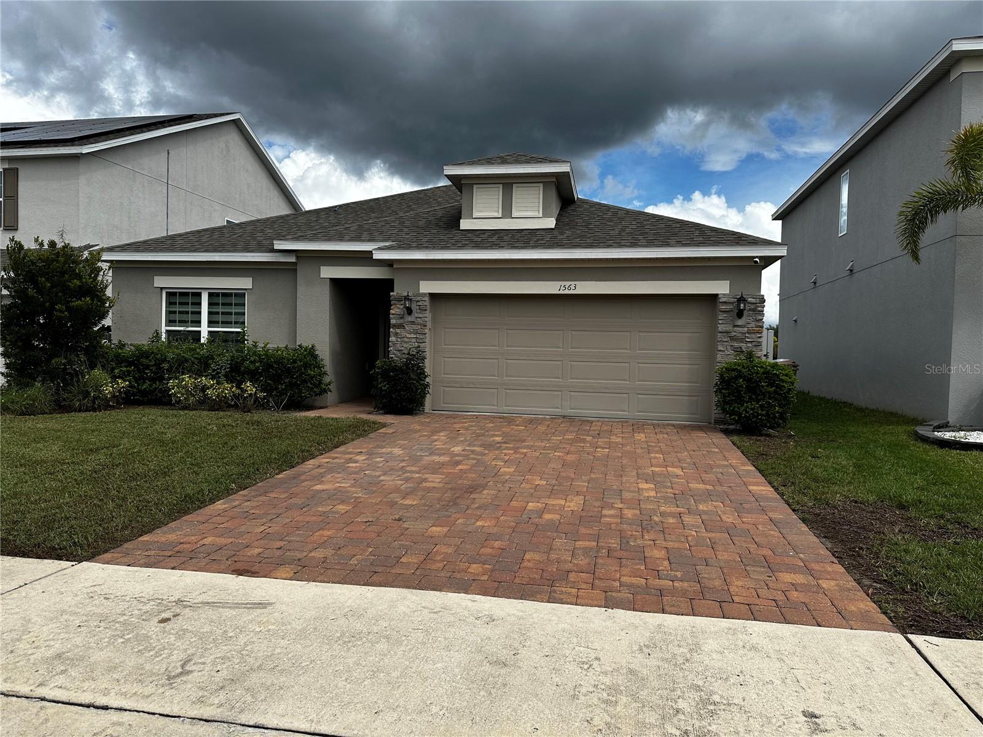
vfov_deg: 56.8
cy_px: 368
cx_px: 492
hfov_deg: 71.6
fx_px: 682
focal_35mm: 24
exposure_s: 1/6211
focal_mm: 6.86
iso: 80
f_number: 1.78
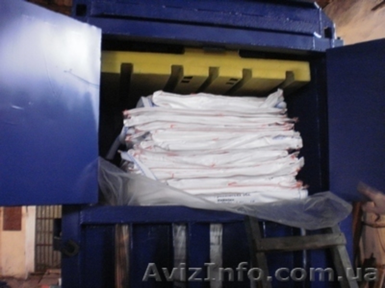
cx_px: 192
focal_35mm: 38
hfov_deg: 49.0
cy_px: 144
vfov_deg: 37.7
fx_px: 423
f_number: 3.1
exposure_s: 1/15
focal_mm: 6.3
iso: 640
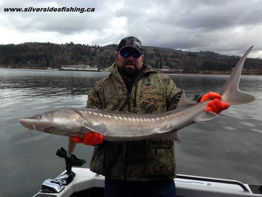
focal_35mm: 33
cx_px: 131
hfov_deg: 55.4
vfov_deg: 42.9
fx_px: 250
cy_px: 98
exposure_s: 1/587
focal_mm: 4.13
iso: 50
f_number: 2.4
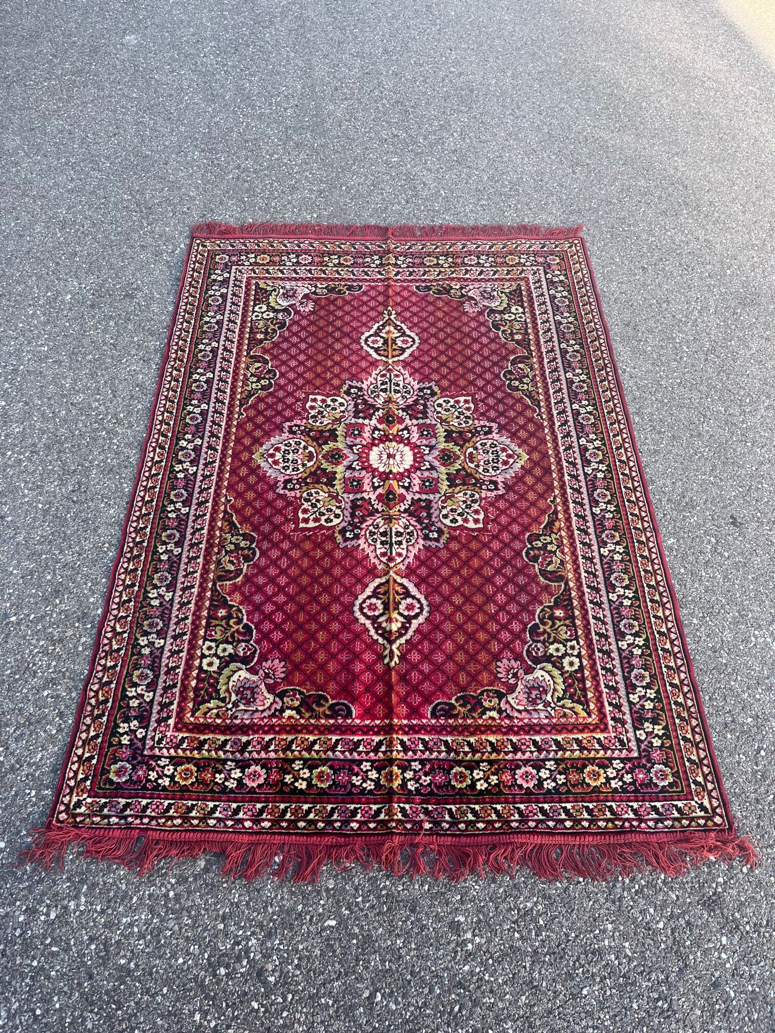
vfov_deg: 67.3
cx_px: 388
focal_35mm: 26
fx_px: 776
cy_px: 516
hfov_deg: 53.1
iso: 50
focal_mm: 5.1
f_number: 1.6
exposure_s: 1/371
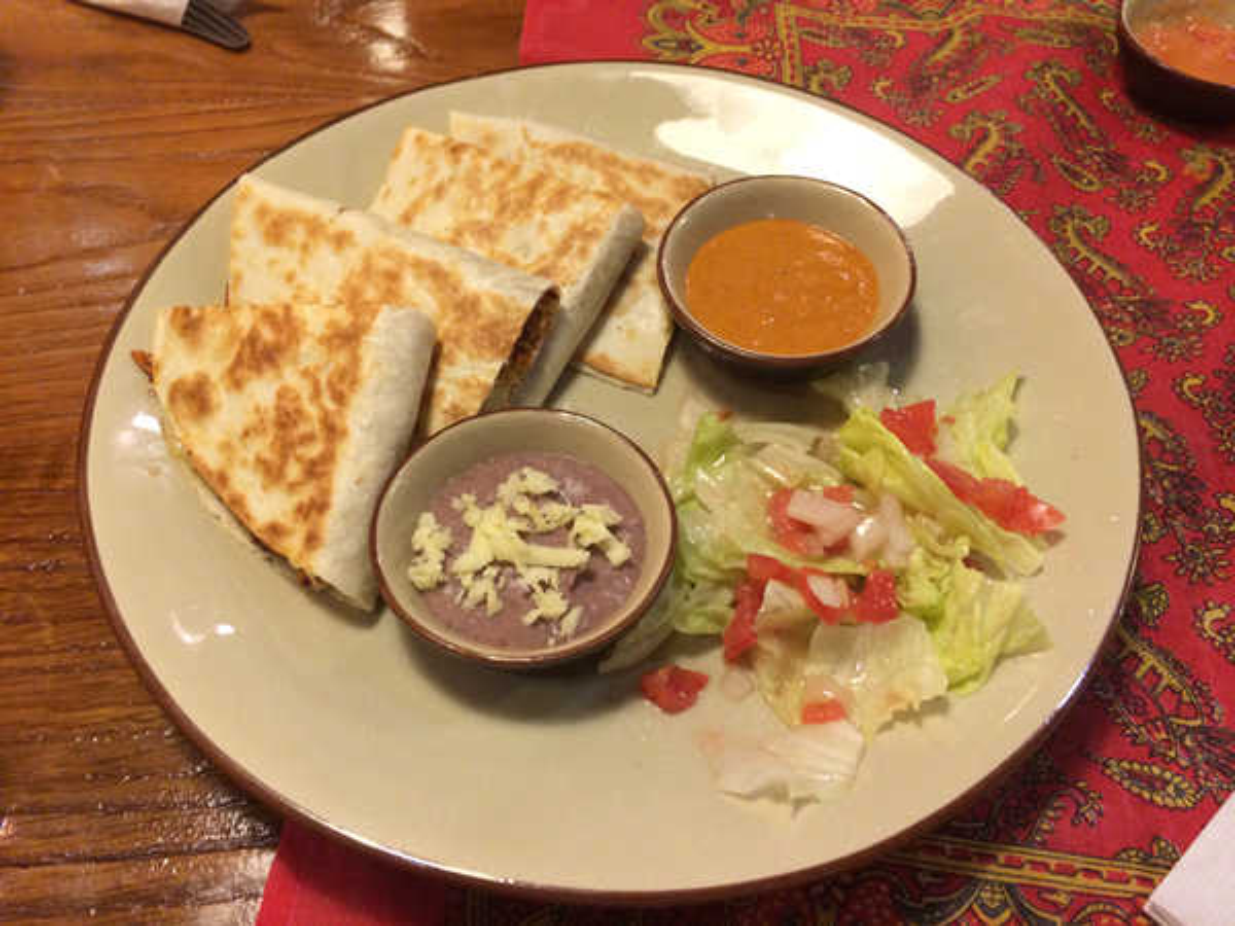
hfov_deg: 60.0
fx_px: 1070
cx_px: 618
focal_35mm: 30
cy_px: 463
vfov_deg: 46.8
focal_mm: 4.12
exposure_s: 1/30
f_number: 2.2
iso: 250
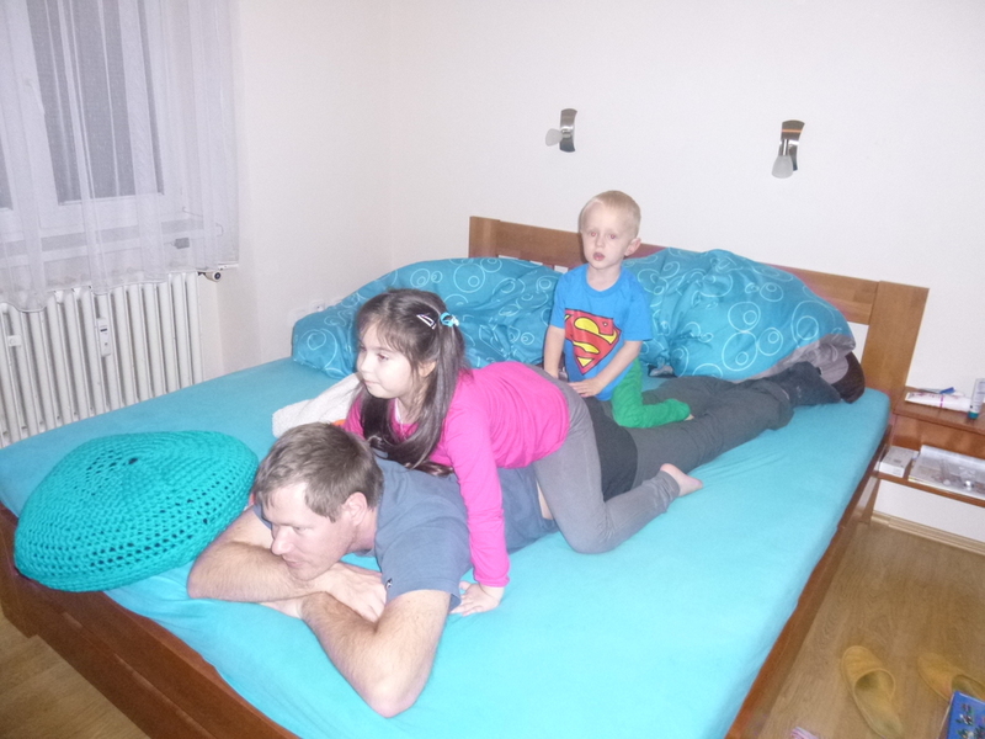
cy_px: 370
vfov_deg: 54.9
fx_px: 711
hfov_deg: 69.4
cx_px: 492
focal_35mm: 25
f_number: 3.1
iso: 500
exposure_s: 1/60
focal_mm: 4.5
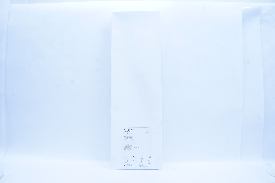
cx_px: 138
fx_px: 206
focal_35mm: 27
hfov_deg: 67.4
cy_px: 92
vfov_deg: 47.8
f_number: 14
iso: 400
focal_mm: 18
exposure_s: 1/10
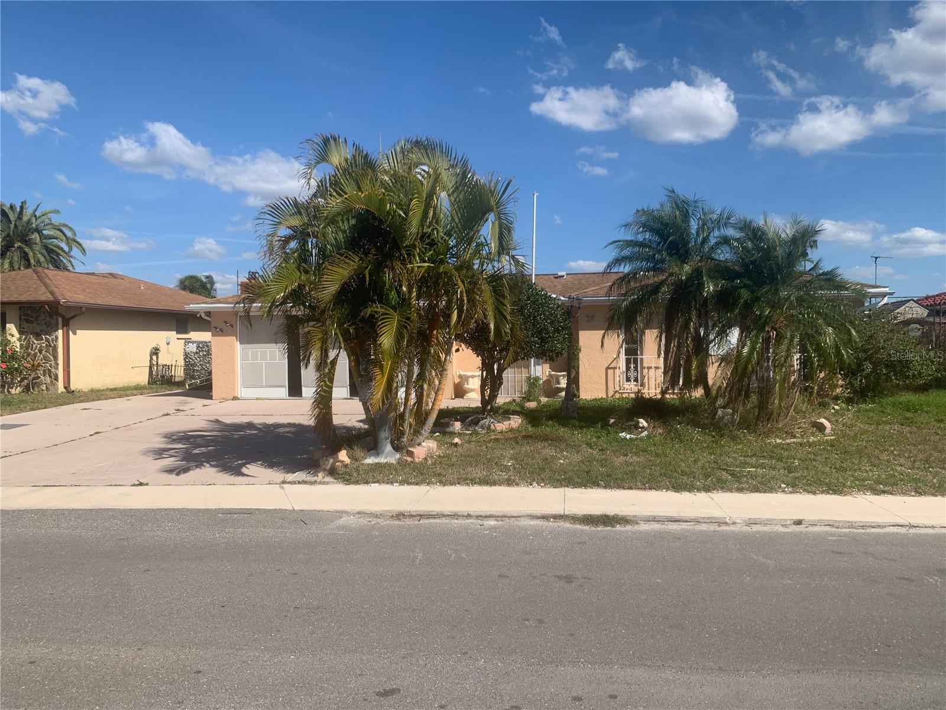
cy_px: 355
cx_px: 473
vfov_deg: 53.1
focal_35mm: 26
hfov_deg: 67.3
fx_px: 711
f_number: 1.8
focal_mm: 4.25
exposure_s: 1/2833
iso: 25
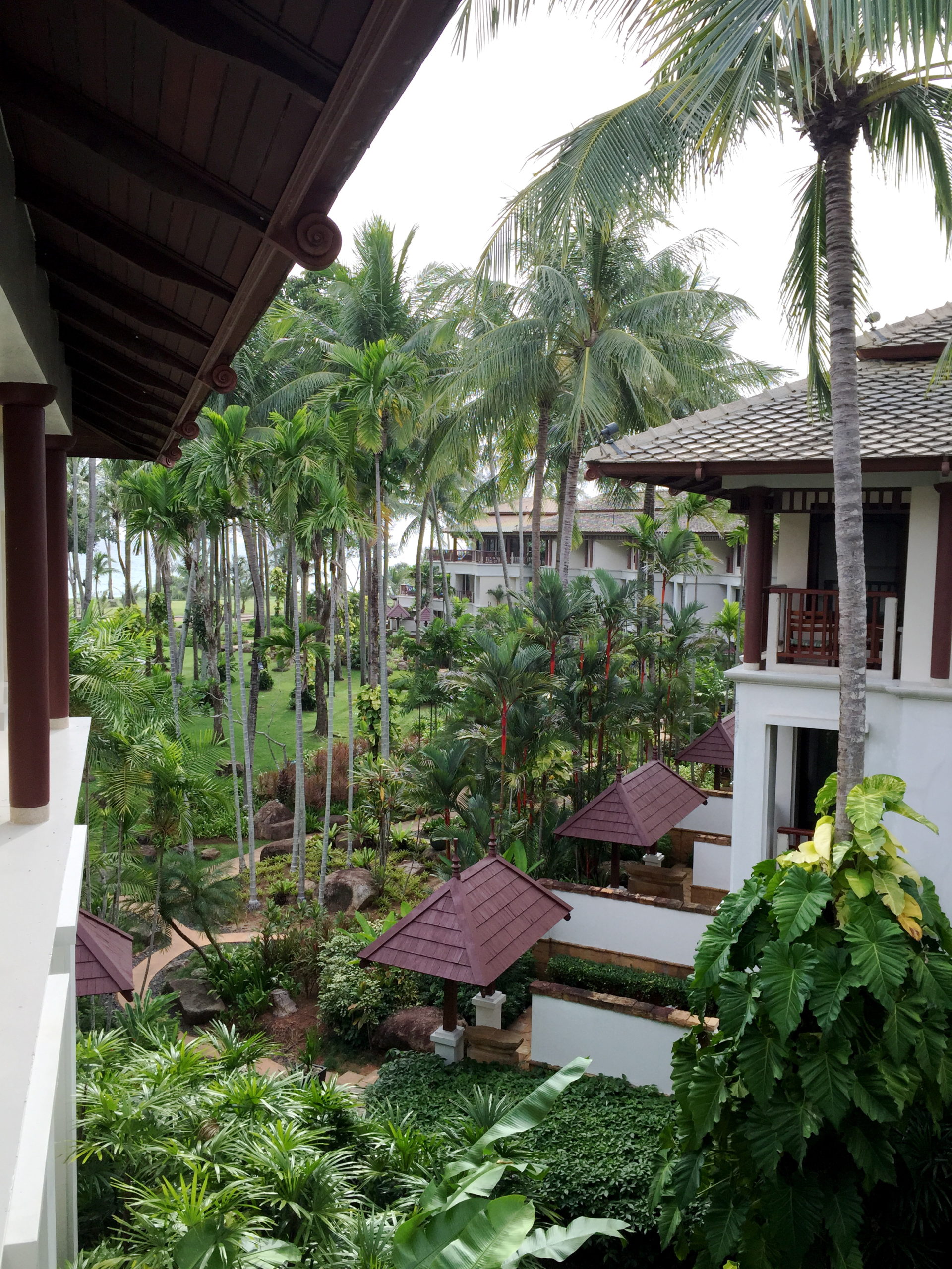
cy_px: 634
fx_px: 1063
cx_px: 476
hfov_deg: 48.2
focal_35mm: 29
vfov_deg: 61.7
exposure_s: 1/608
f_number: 2.2
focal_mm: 4.15
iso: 32
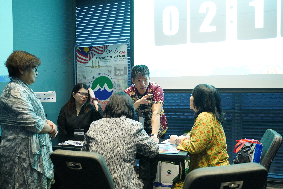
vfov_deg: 40.0
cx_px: 142
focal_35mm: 33
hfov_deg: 57.2
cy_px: 94
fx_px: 259
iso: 6400
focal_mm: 33
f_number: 2.8
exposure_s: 1/160
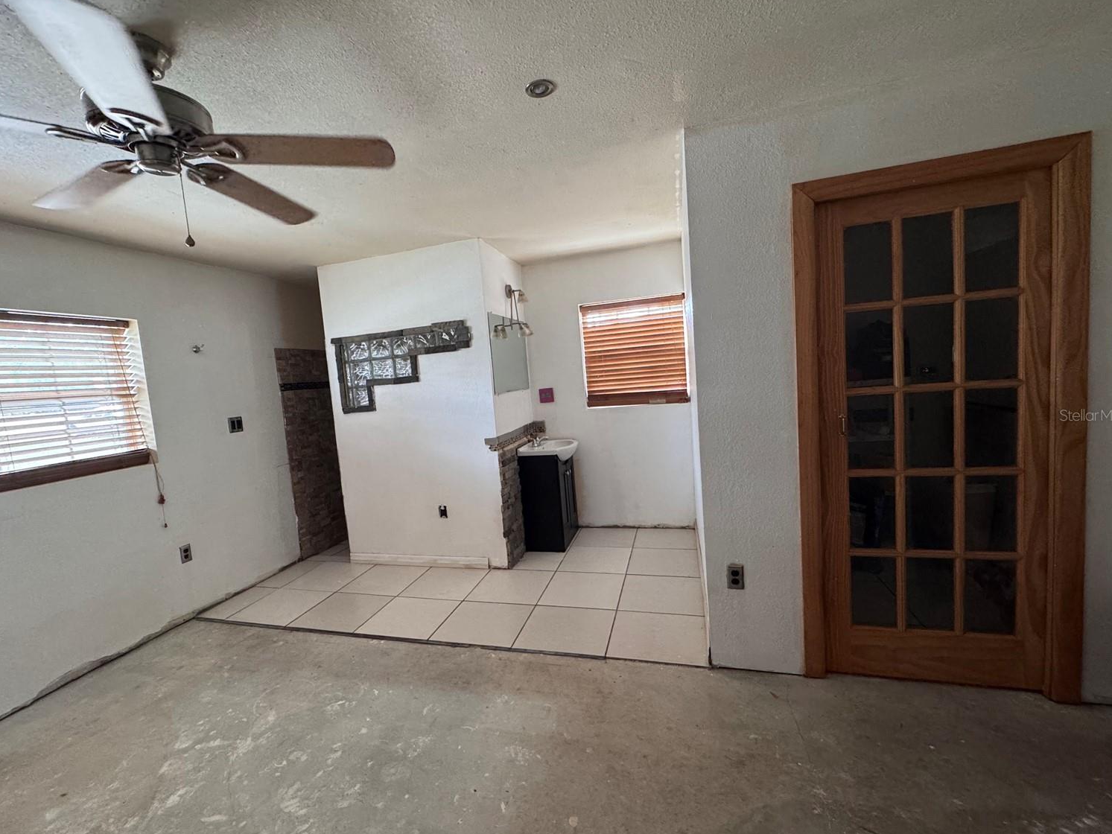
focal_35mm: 15
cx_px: 534
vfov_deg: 81.8
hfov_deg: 98.1
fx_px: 482
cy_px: 415
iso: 400
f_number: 2.2
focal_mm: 2.22
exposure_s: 1/60
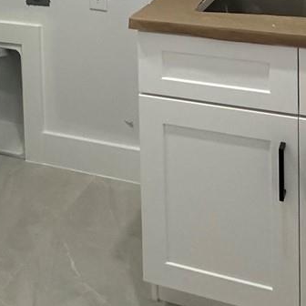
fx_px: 590
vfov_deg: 24.0
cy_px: -130
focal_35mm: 59
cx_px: 162
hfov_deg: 29.1
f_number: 2.2
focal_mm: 2.22
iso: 320
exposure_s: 1/120
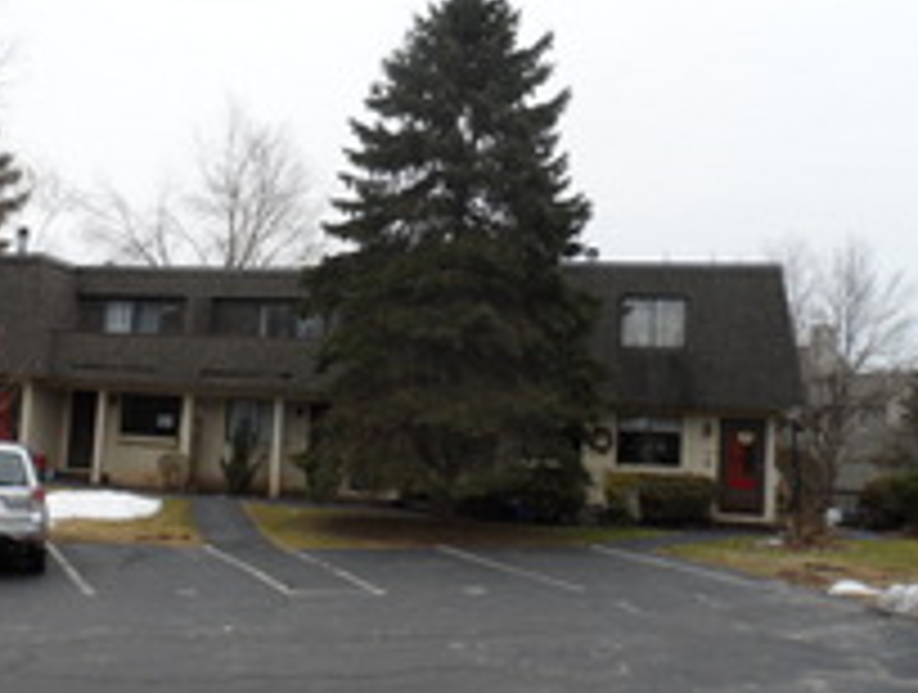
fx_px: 1170
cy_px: 328
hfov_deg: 42.1
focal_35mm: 44
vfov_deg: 33.0
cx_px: 284
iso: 80
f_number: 3.3
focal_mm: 4.9
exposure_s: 1/250
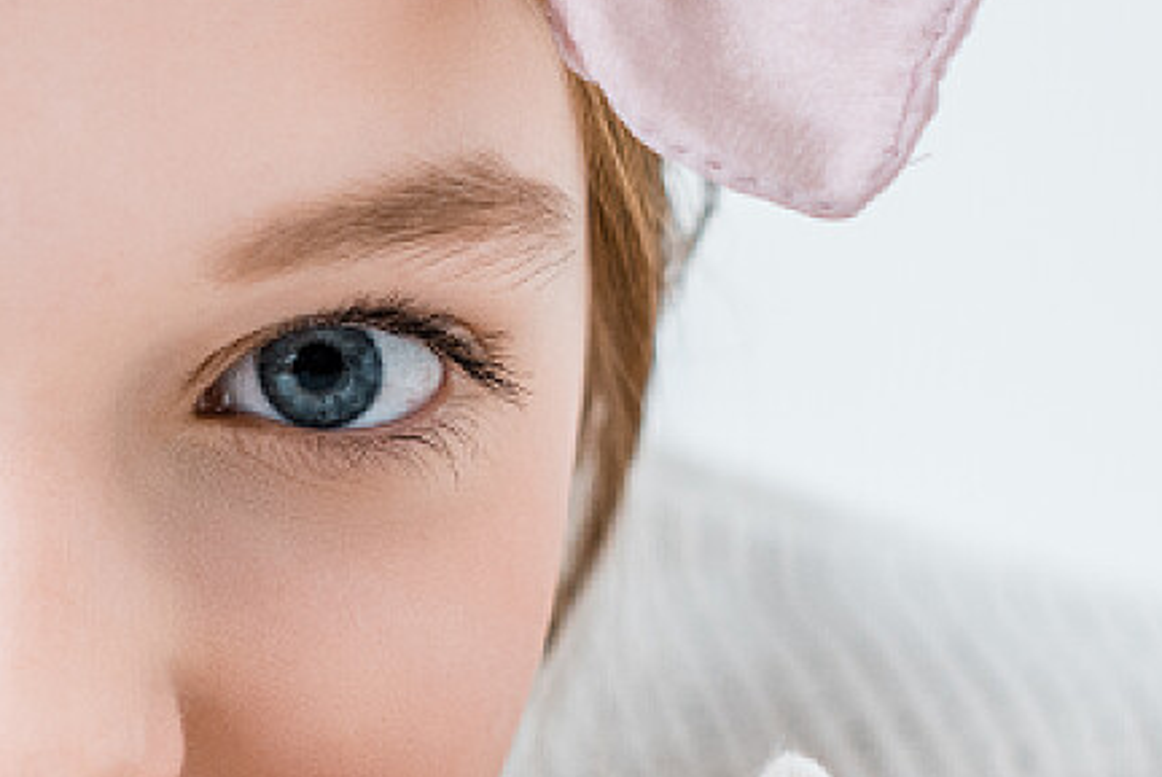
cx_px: -199
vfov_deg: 6.2
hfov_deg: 9.2
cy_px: 585
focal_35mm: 222
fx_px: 7173
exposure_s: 1/160
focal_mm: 50
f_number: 3.2
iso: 400
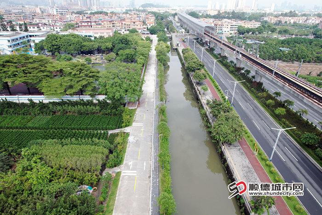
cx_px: 161
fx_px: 197
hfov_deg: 78.6
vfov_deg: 57.2
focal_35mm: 22
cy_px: 108
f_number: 2.8
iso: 100
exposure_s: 1/640
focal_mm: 8.38
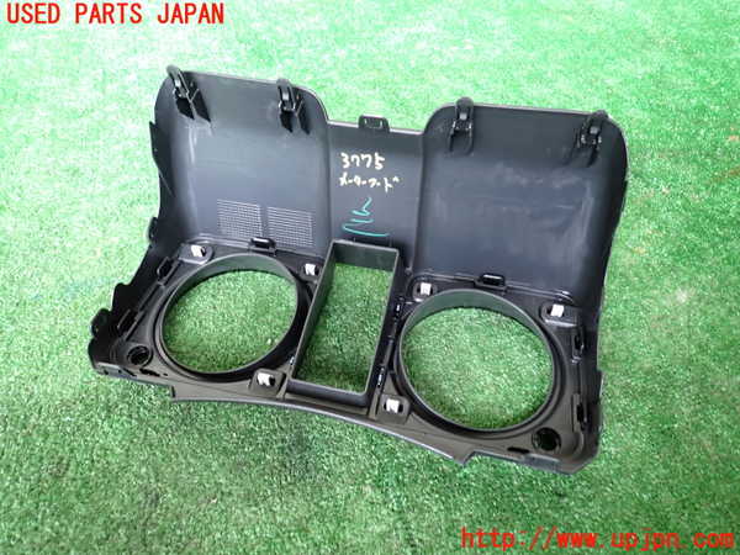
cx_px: 370
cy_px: 278
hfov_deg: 69.4
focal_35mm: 25
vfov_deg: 54.9
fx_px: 534
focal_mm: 4.5
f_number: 2
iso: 400
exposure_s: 1/30
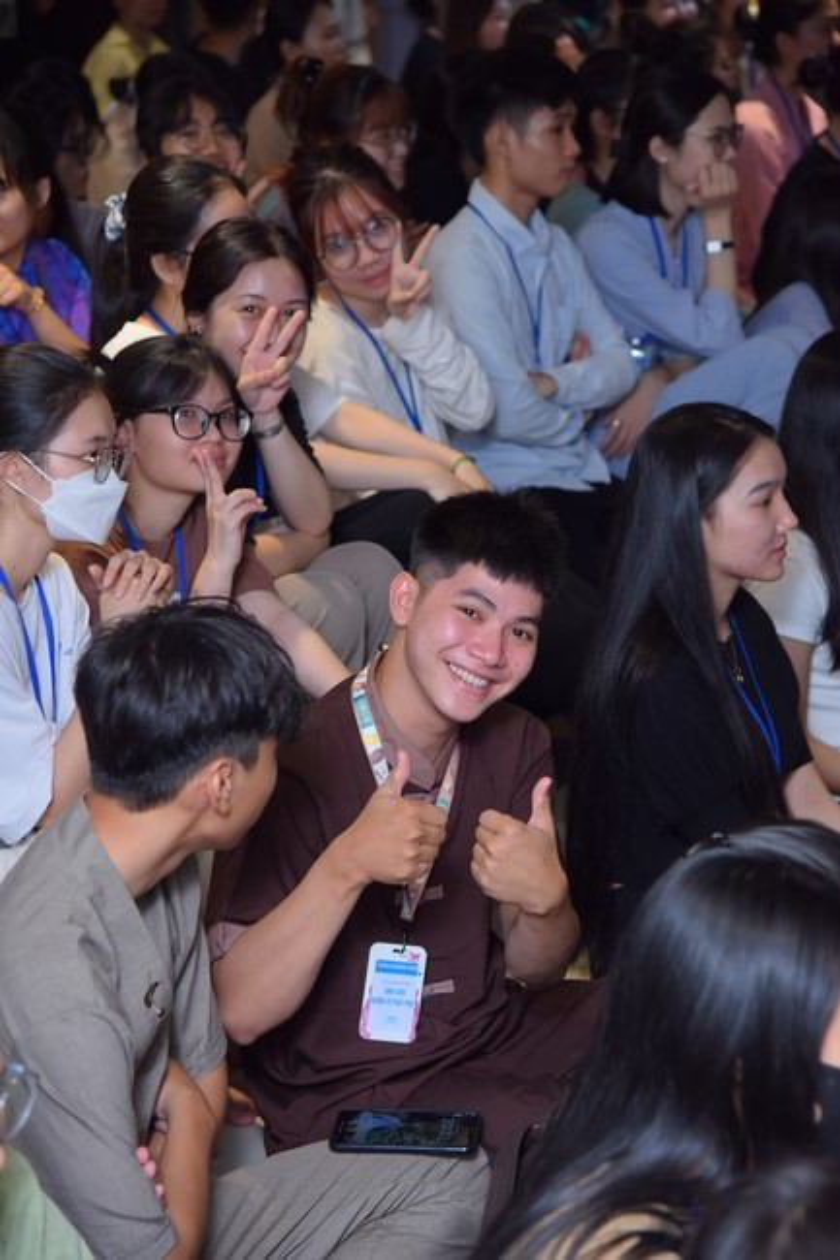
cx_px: 420
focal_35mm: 85
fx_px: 2976
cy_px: 630
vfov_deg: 23.9
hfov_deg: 16.1
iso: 640
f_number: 5
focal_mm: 85
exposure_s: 1/125
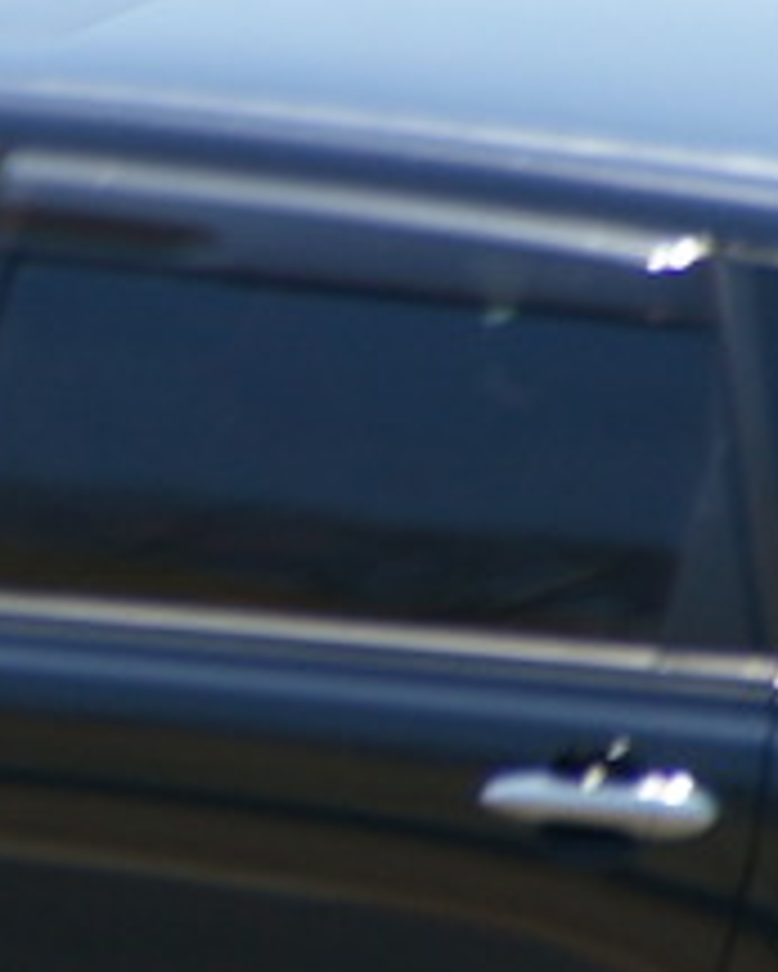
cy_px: 734
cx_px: 90
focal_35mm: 1666
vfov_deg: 1.2
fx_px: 47917
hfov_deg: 0.9
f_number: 6.3
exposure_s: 1/350
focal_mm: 250
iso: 200
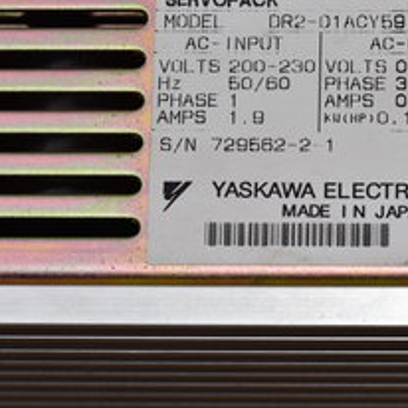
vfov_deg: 10.1
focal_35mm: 173
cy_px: 153
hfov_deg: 10.1
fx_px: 2307
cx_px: 347
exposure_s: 1/60
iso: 100
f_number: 18
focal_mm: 105
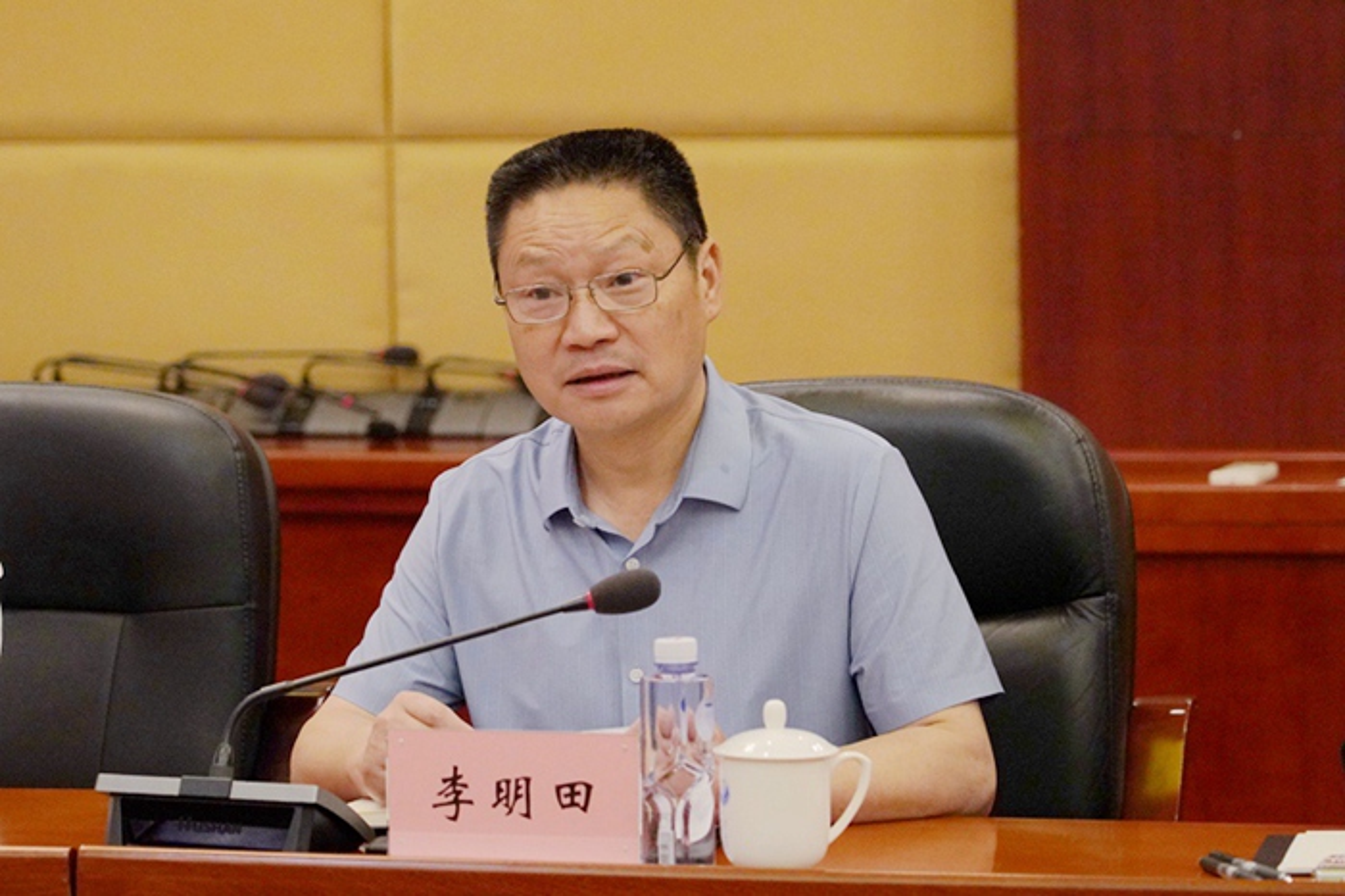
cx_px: 672
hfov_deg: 19.5
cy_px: 448
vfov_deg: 13.0
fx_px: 3921
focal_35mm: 105
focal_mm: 105
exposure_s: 1/200
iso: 4000
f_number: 4.5
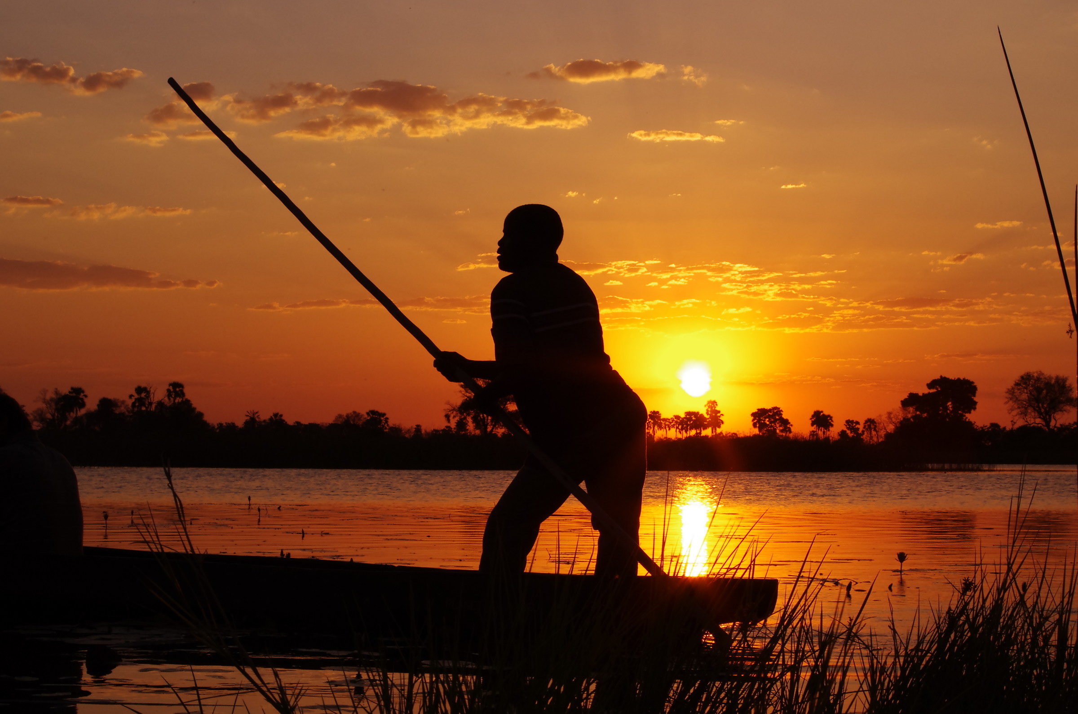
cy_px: 357
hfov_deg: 24.7
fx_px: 2465
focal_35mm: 82
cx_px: 539
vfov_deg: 16.5
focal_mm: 55
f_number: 22
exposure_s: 1/200
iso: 400
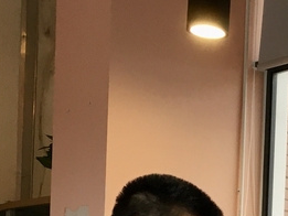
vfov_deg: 12.5
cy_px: 352
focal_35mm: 111
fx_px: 924
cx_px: 367
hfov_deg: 16.8
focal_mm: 4.15
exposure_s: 1/33
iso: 40
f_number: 2.2
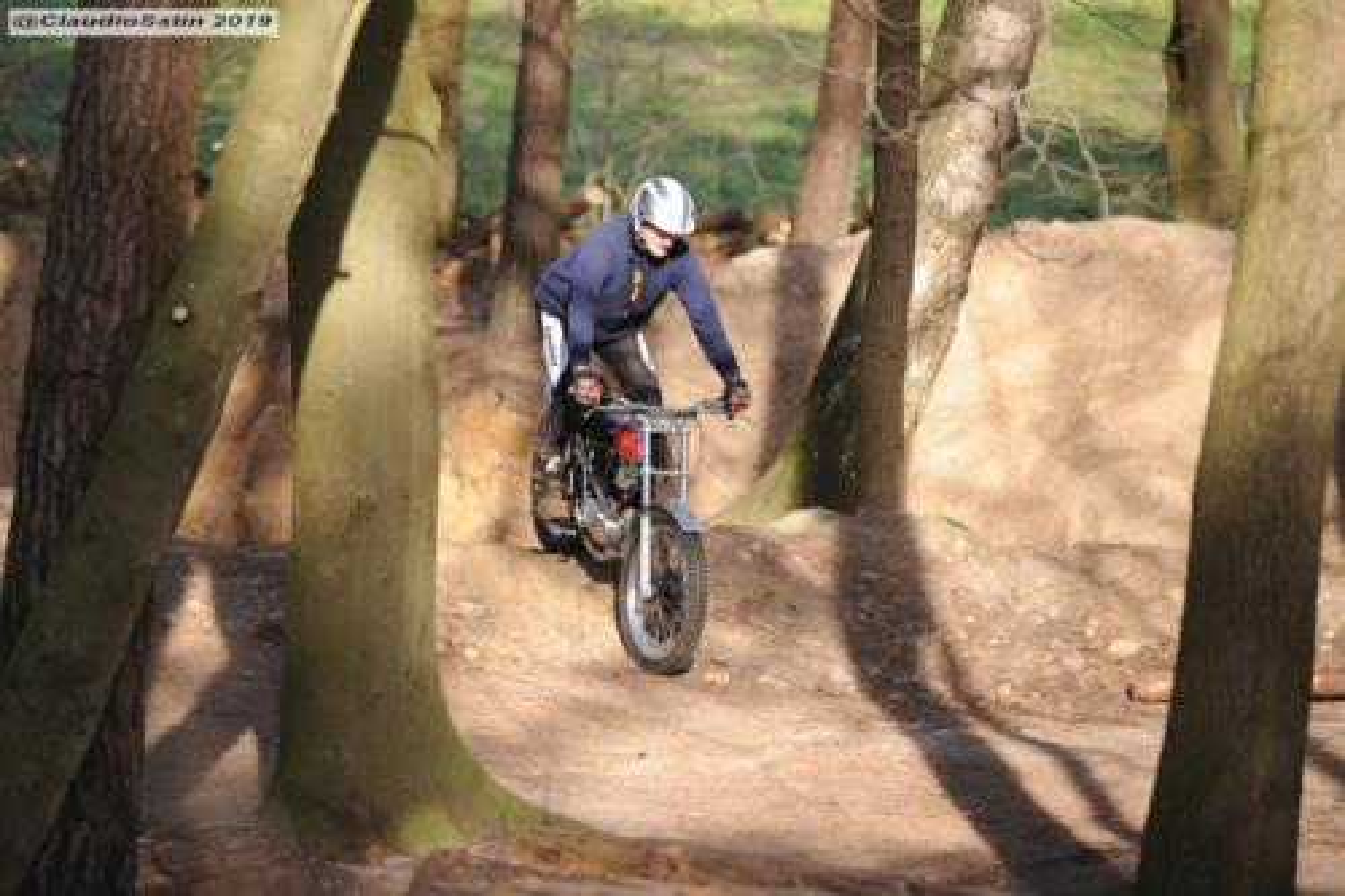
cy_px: 448
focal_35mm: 200
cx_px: 672
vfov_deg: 6.9
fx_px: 7469
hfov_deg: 10.3
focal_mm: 200
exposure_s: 1/640
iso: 250
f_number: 4
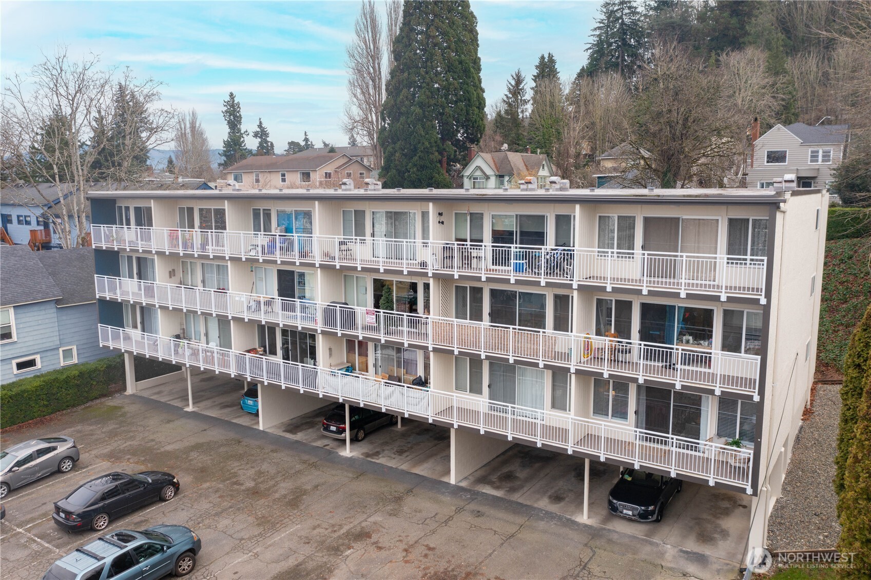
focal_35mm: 28
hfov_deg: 65.5
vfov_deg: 46.4
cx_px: 436
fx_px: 677
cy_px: 290
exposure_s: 1/100
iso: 100
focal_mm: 10.26
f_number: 5
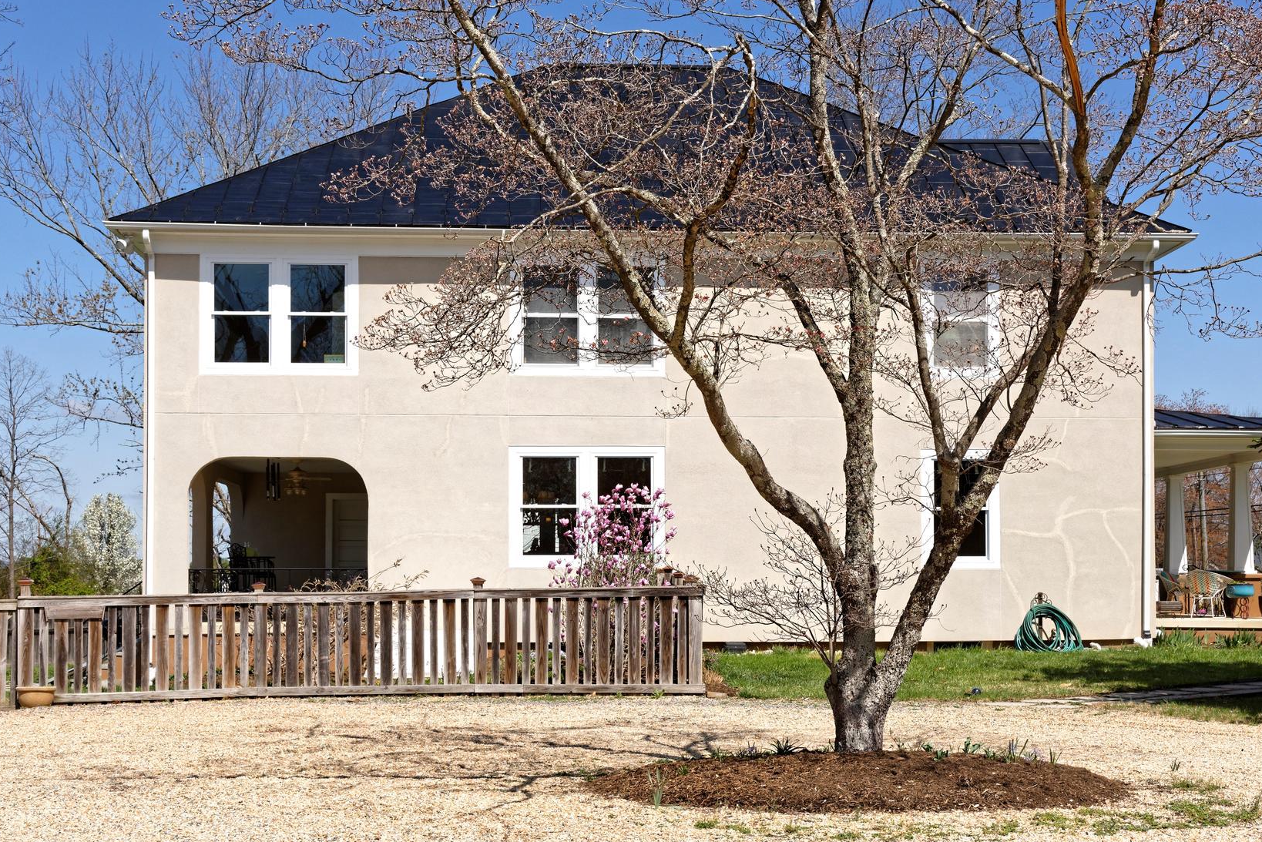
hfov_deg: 39.6
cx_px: 679
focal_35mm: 50
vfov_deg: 27.0
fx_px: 1753
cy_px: 396
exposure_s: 1/500
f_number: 11
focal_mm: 40
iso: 320
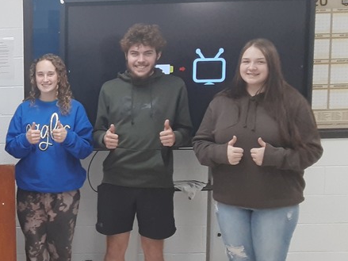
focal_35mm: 63
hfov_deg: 28.2
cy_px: 148
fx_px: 633
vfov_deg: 23.3
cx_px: -28
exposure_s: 1/60
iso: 80
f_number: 1.9
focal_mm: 2.91
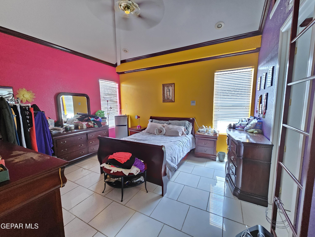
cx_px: 158
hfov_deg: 106.2
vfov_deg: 89.9
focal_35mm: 13
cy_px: 118
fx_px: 118
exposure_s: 1/24
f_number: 2.2
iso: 1250
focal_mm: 2.2
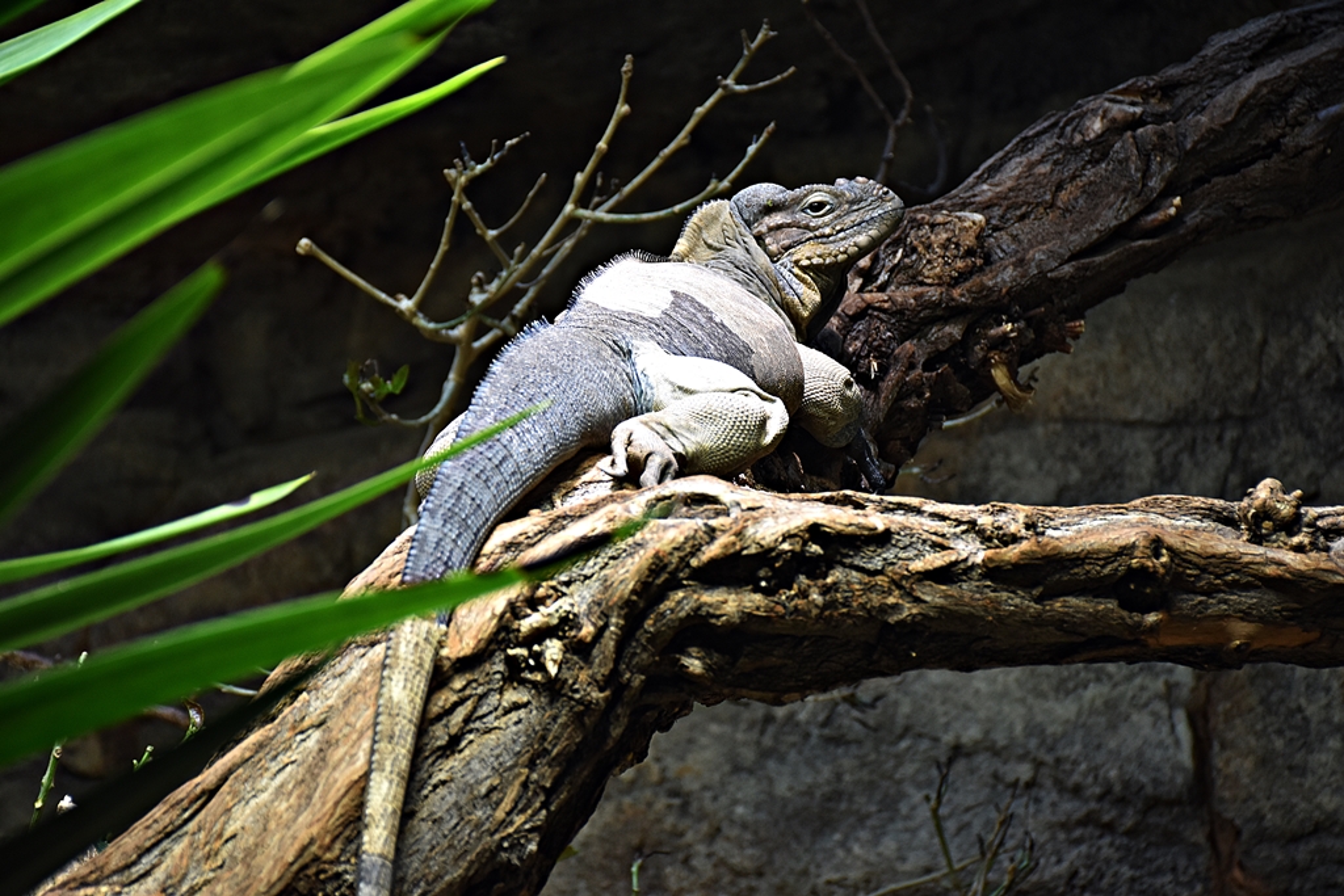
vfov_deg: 11.4
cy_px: 448
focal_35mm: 120
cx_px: 672
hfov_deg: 17.1
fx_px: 4480
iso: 560
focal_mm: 80
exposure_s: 1/250
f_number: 5.3
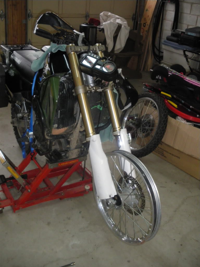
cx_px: 100
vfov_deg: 51.4
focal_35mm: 36
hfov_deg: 39.7
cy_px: 134
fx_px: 277
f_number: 3.5
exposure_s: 1/50
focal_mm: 6.3
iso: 400
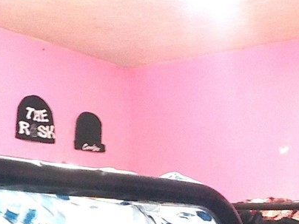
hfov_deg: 24.8
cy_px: 276
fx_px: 656
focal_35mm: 76
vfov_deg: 18.3
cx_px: 280
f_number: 3.3
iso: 640
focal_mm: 4.1
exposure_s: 1/15
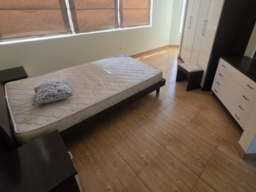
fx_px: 133
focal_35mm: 18
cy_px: 73
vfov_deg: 70.6
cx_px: 143
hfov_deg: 87.3
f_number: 1.9
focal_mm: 2.2
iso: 160
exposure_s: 1/100
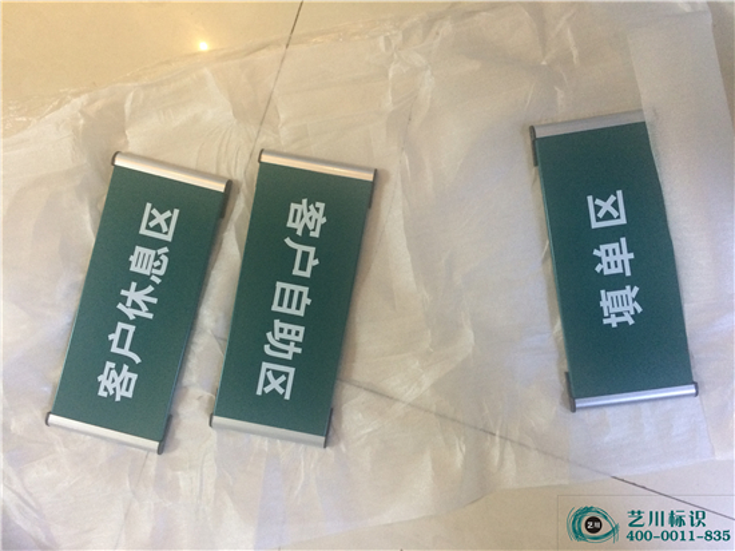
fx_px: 615
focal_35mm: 29
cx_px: 368
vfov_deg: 48.2
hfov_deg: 61.7
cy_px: 276
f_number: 2.2
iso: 200
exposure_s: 1/33
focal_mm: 4.15
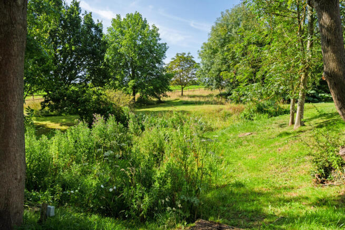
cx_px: 172
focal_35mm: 26
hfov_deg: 69.4
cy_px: 115
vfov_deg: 49.6
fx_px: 249
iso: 400
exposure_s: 1/400
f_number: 10
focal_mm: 26
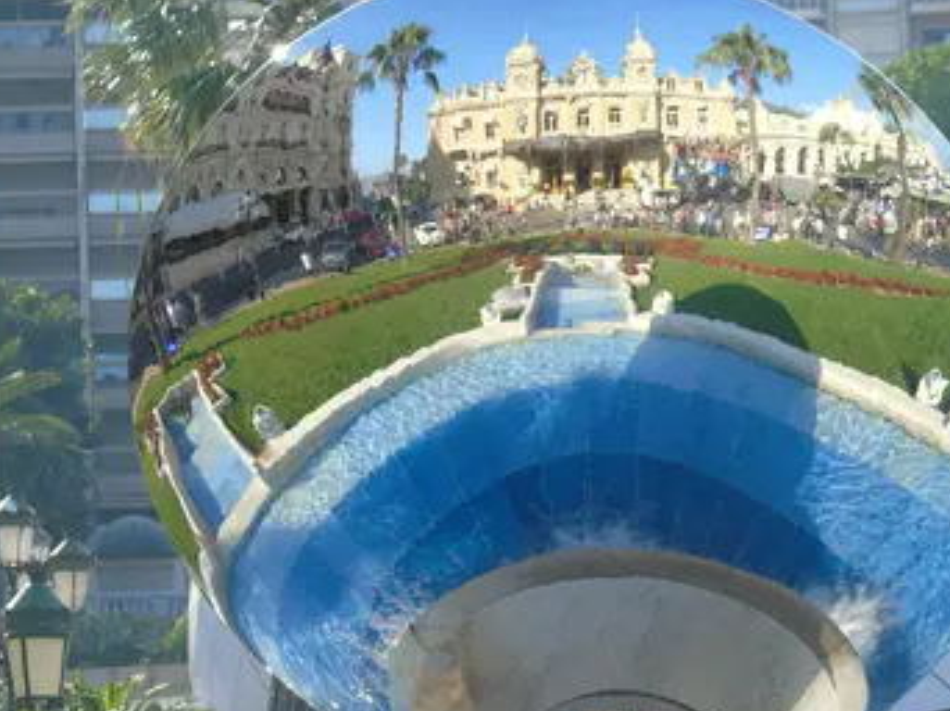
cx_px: 528
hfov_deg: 8.0
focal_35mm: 248
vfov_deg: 6.0
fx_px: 6801
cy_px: 361
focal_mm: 38
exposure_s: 1/160
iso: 80
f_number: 4.7
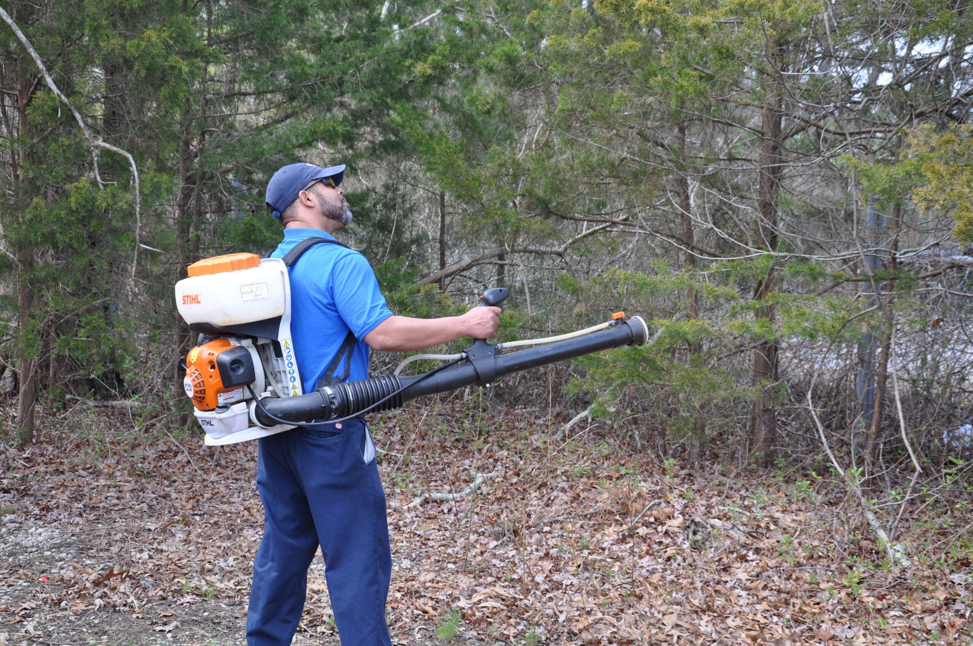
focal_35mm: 60
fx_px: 1620
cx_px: 486
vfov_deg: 22.6
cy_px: 323
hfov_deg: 33.4
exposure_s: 1/160
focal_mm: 40
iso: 250
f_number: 6.3
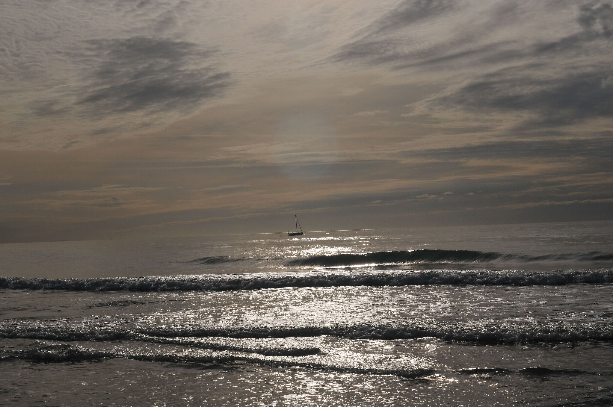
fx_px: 1047
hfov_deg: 32.6
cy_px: 222
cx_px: 302
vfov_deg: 22.0
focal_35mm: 62
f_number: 16
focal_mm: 35
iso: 200
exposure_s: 1/2000
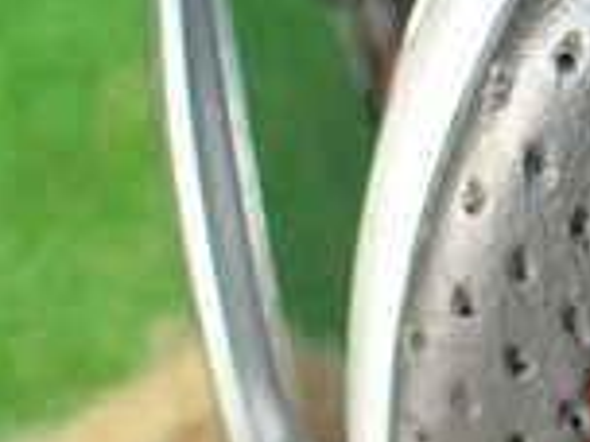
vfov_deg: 11.0
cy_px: -341
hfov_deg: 14.5
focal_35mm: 126
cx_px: 901
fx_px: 2148
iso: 250
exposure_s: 1/30
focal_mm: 5.79
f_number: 2.4
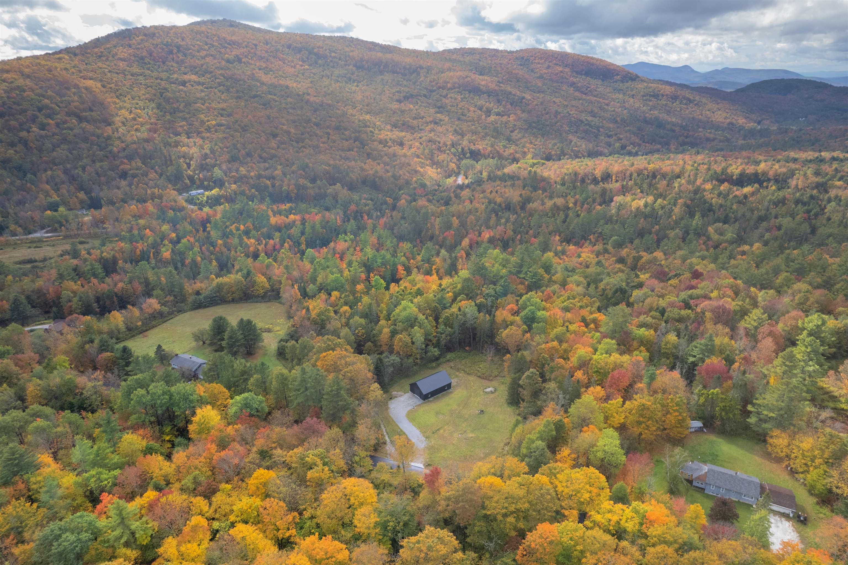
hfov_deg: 78.6
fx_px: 518
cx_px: 424
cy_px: 282
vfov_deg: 57.2
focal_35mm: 22
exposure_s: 1/80
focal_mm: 8.38
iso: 200
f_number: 2.8
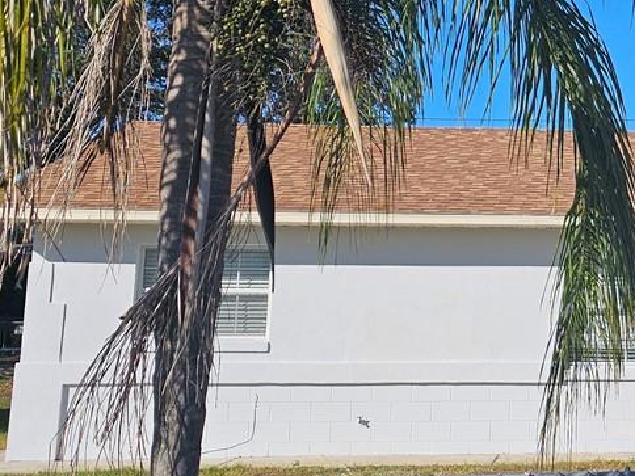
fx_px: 1394
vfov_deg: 19.2
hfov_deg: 23.5
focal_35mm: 76
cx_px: 756
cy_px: 106
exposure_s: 1/1170
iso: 10
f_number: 1.7
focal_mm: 6.3
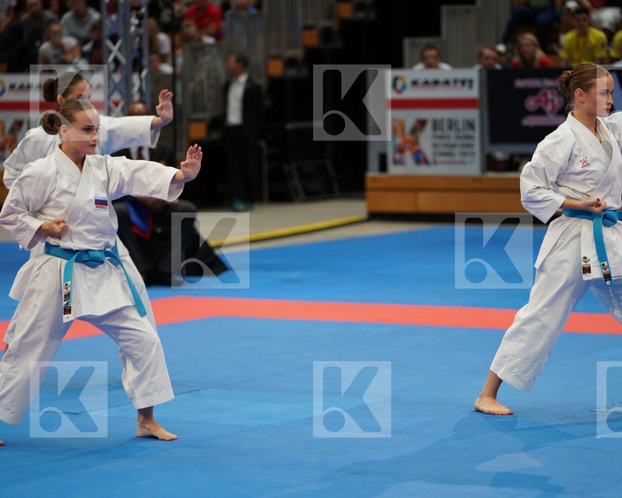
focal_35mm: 142
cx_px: 352
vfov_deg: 10.9
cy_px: 251
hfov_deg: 13.6
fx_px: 2614
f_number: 2.8
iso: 800
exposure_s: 1/500
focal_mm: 125
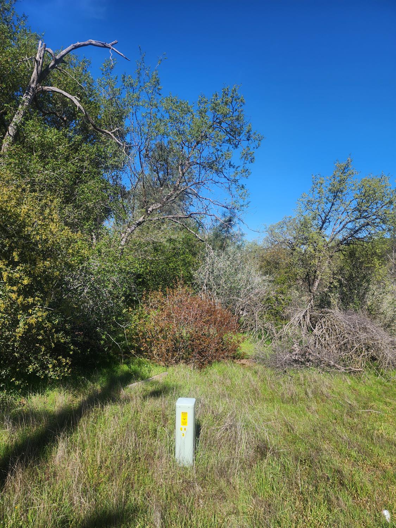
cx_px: 198
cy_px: 264
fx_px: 351
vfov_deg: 73.9
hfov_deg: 58.9
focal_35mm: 23
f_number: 1.8
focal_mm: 6.4
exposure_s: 1/758
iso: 12
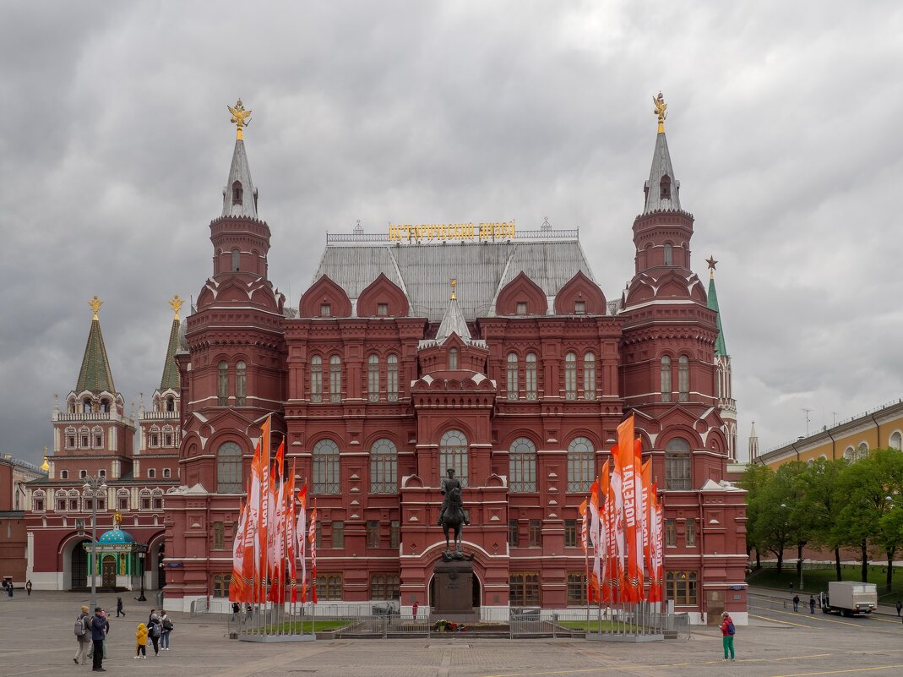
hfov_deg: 54.0
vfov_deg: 41.8
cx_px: 452
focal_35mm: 34
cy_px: 338
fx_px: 887
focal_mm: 17
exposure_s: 1/320
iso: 250
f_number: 8
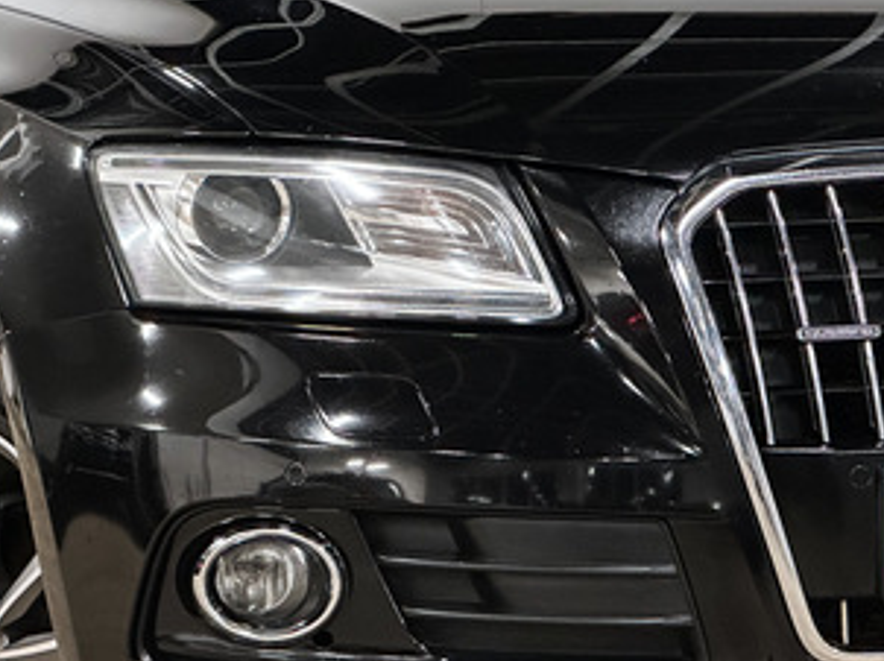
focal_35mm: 153
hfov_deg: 12.9
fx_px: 3904
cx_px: 389
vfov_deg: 9.7
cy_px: 383
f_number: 2.8
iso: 800
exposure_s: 1/35
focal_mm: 9
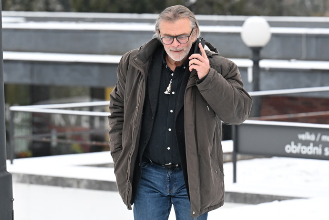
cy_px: 110
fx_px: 2193
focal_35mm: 240
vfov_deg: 5.7
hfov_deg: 8.6
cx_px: 164
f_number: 5
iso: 2000
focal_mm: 160
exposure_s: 1/250
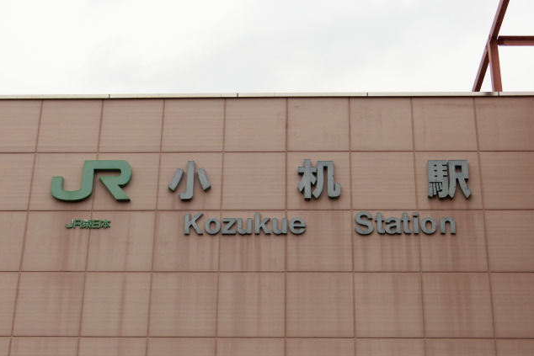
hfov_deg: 31.9
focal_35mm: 63
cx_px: 267
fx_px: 935
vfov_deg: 21.6
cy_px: 182
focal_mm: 10.7
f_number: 5
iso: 80
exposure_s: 1/125
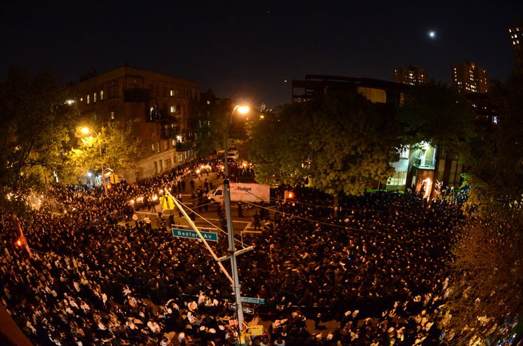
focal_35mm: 16
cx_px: 262
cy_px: 173
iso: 2500
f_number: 5.6
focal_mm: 10.5
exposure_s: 1/2.5
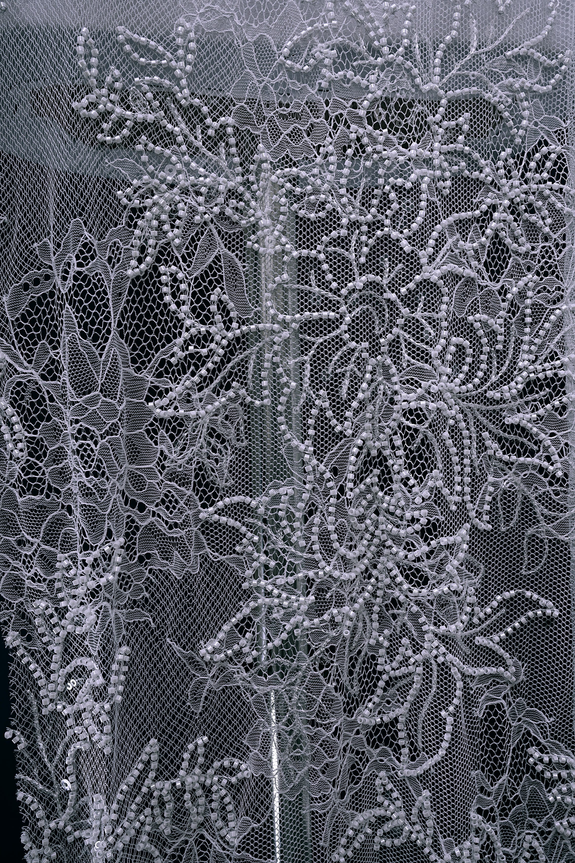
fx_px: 719
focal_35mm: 30
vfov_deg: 61.9
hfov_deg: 43.6
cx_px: 288
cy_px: 432
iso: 100
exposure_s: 1/125
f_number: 11
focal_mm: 30
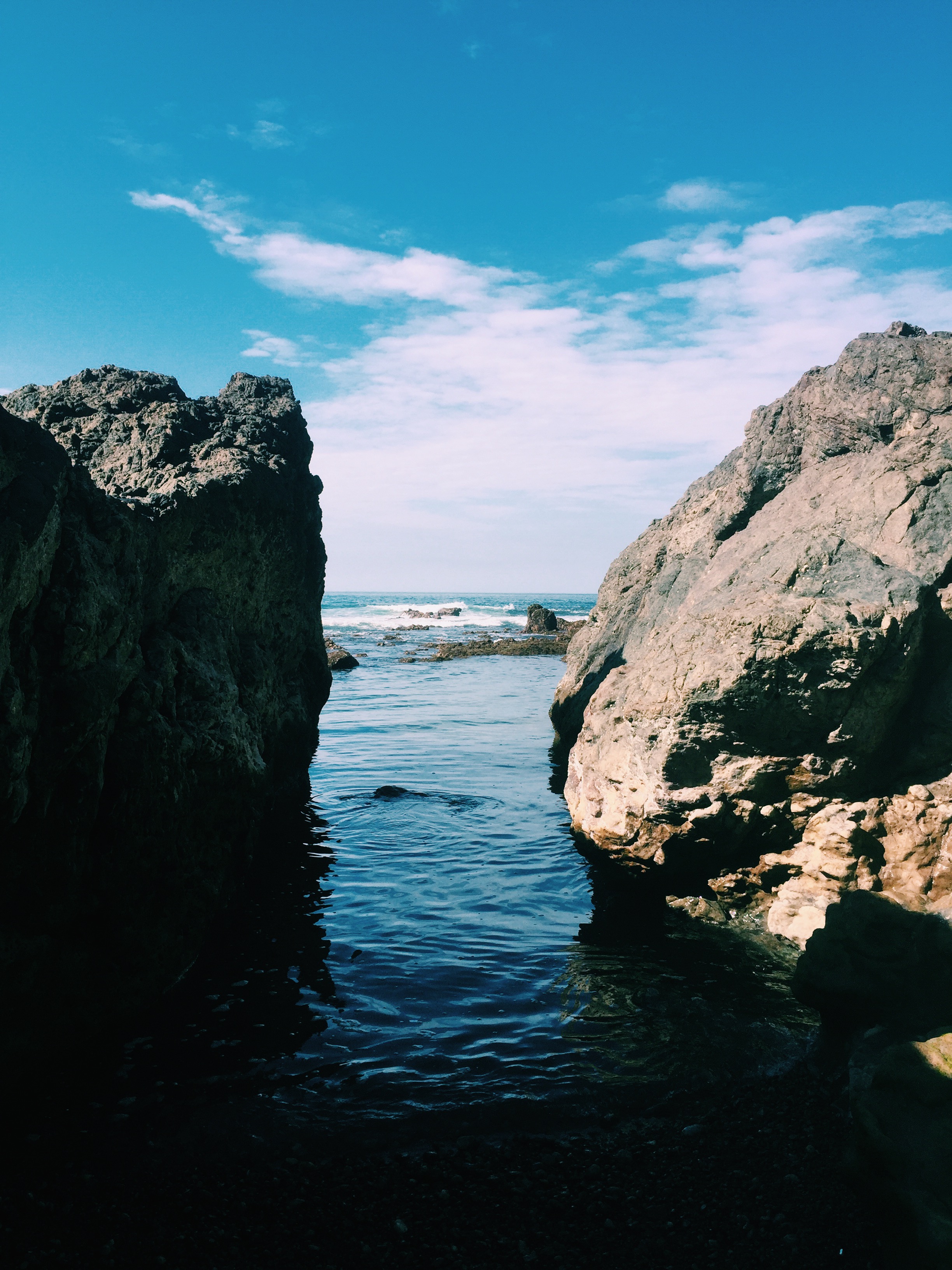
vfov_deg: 61.7
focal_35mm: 29
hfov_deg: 48.2
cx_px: 476
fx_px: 1063
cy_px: 635
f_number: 2.2
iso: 32
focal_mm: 4.15
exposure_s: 1/1799
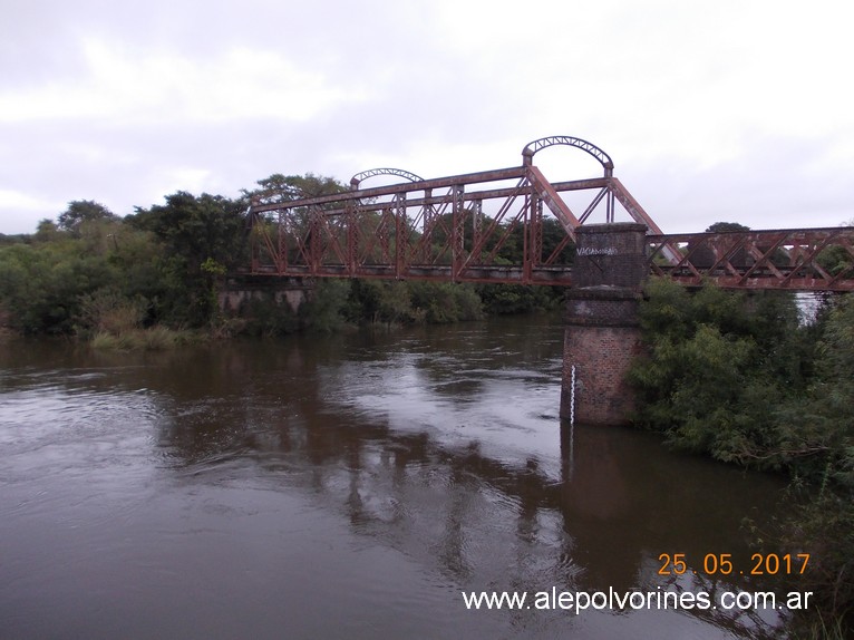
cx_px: 427
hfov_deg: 63.5
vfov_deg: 49.7
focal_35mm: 28
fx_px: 691
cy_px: 320
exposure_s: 1/250
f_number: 2.7
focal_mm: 4
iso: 80
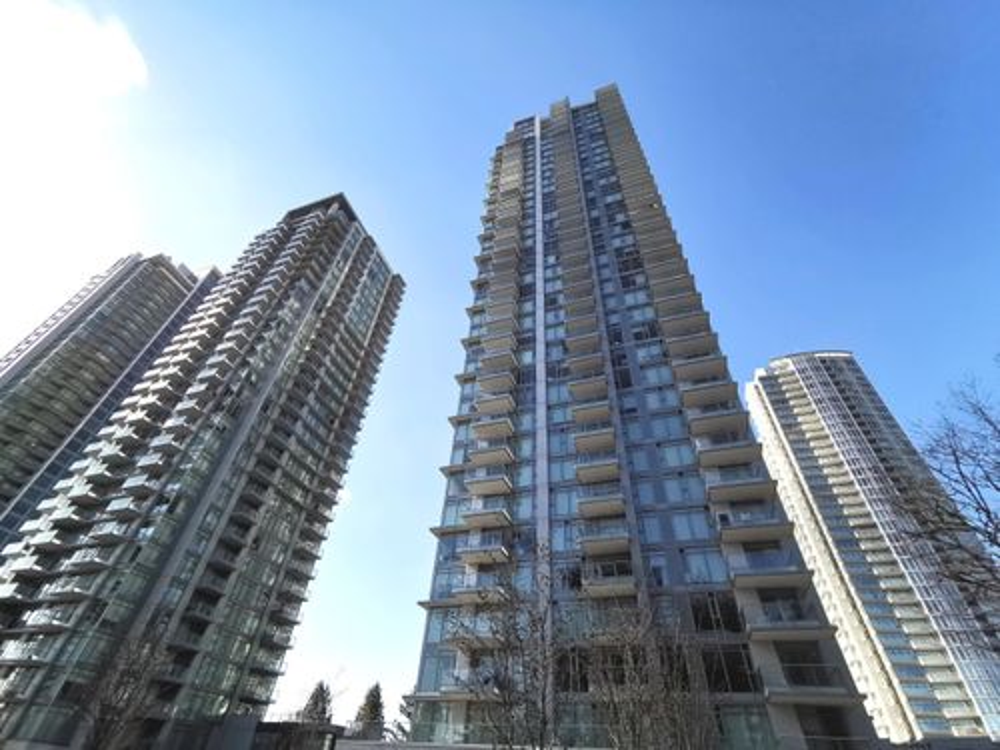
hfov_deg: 94.5
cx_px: 500
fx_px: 462
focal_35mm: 16
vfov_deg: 78.1
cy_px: 375
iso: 50
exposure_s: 1/945
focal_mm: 2.35
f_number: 2.2
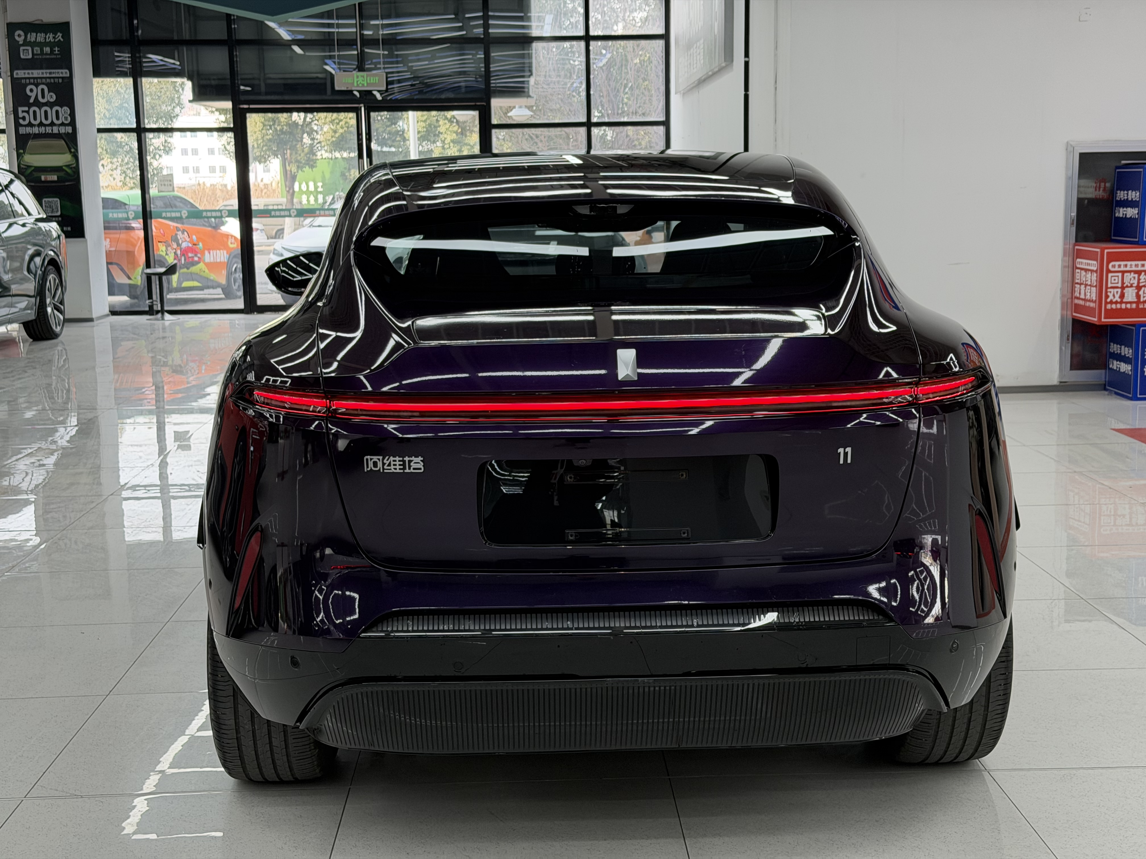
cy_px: 430
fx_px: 1589
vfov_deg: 30.3
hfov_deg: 39.7
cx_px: 573
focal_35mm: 48
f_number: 1.78
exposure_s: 1/100
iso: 80
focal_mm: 6.76
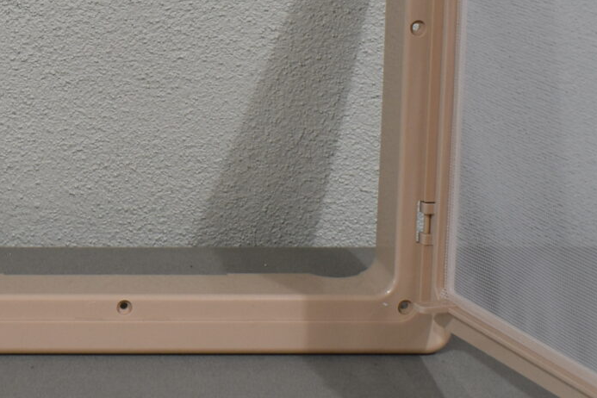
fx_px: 2205
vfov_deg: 10.2
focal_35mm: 133
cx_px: -56
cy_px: -18
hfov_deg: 15.0
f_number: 5.6
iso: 280
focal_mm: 24
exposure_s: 1/125
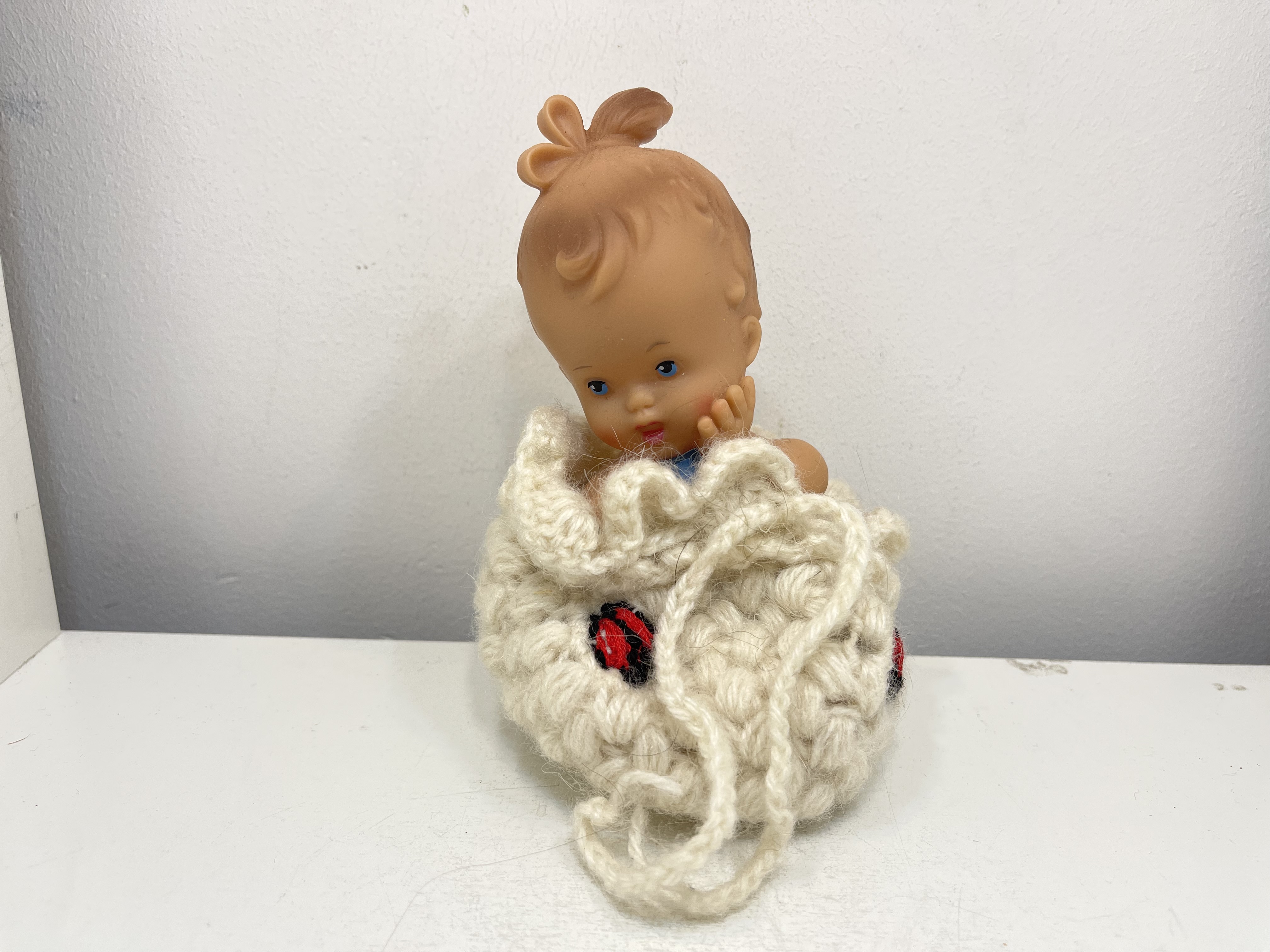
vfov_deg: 54.9
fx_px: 917
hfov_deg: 69.4
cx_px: 635
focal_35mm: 25
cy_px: 476
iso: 32
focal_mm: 5.1
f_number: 1.6
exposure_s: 1/243
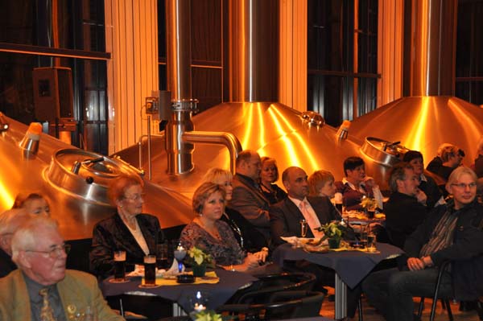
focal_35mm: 78
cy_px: 160
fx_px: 1046
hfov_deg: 26.0
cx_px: 242
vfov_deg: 17.5
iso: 1100
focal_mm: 52
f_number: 4.8
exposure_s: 1/60
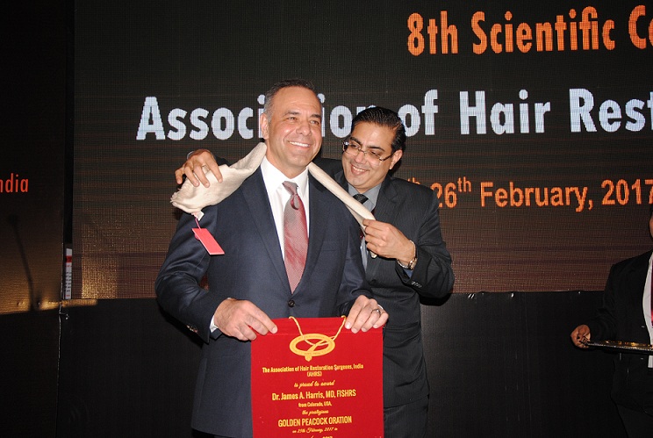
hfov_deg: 43.5
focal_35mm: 45
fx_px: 818
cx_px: 326
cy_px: 219
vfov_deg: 30.0
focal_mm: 30
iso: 400
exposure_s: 1/125
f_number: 4.2
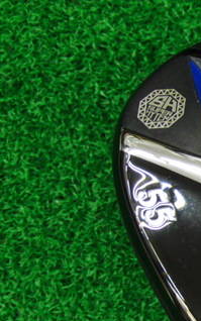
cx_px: 307
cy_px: 218
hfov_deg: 15.2
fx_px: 692
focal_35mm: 79
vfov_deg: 26.0
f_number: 3.6
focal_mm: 6.42
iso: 400
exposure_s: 1/50
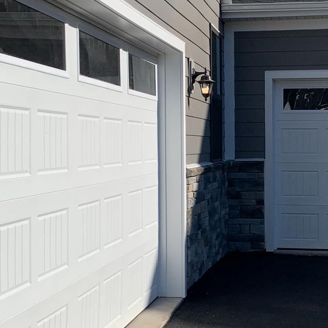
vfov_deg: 23.6
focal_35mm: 73
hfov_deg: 23.6
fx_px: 783
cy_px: 136
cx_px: 214
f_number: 1.8
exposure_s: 1/4464
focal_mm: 4.25
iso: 25
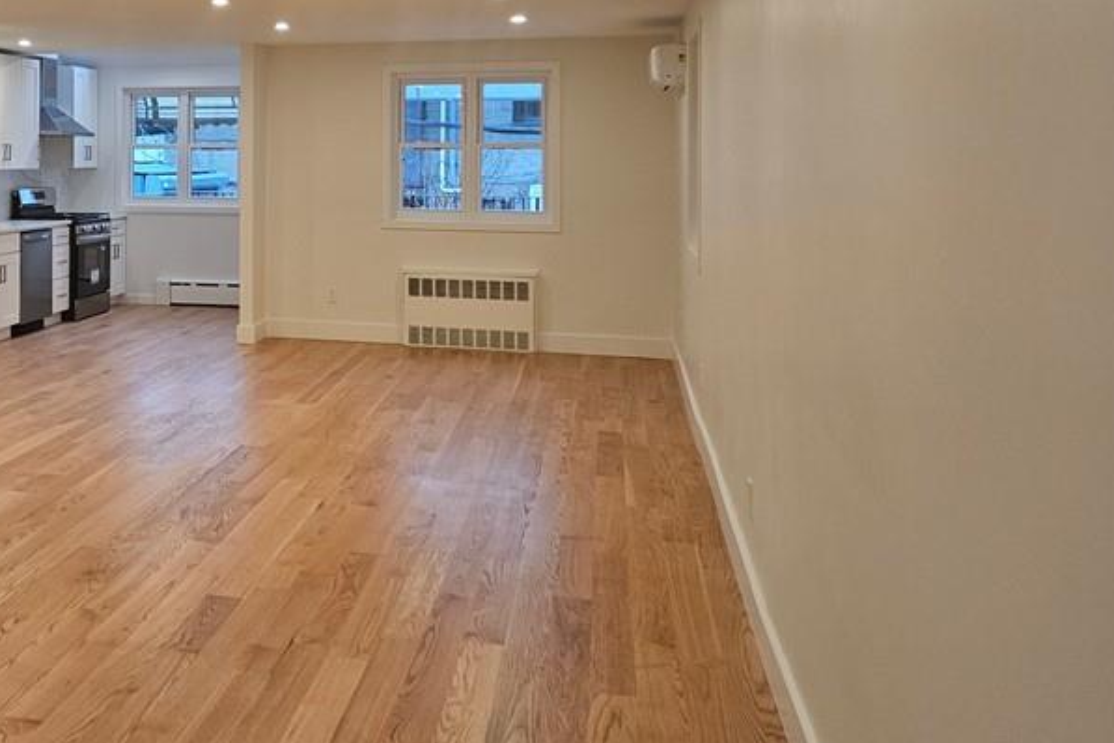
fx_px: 1269
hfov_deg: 45.0
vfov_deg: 31.5
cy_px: 116
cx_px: 216
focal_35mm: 41
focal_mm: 5.4
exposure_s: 1/120
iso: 200
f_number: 1.8
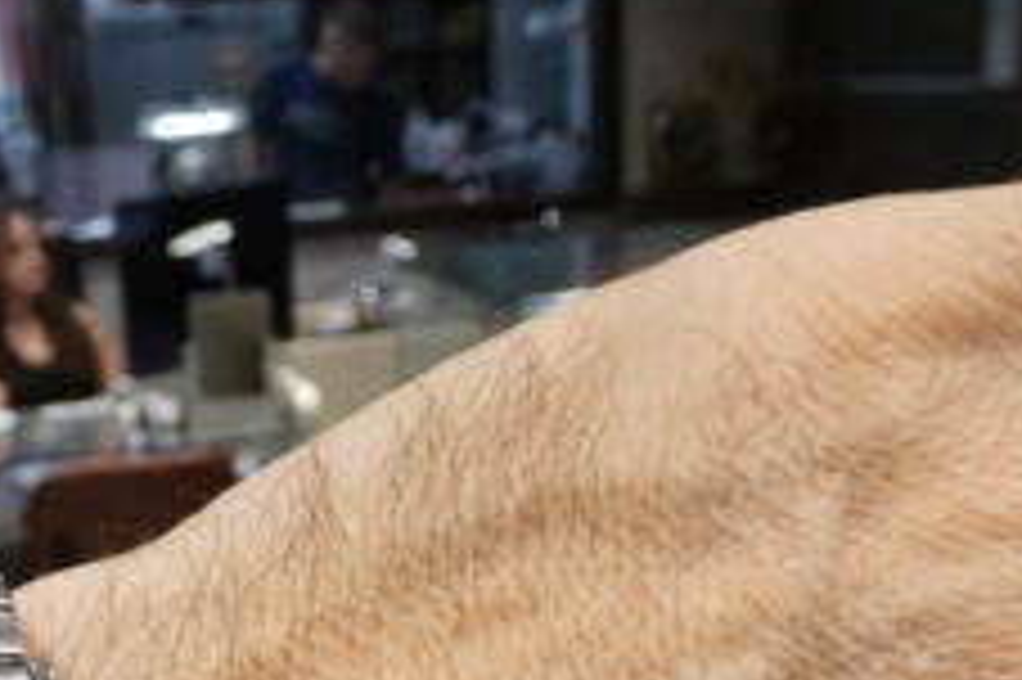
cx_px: 297
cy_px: 878
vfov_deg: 22.1
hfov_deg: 35.7
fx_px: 1560
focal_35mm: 55
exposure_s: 1/60
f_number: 2.8
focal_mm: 3.6
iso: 200
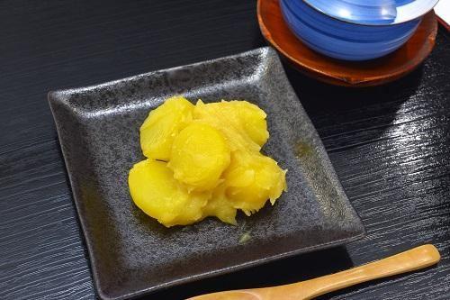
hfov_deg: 33.4
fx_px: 750
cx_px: 225
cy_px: 150
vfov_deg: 22.6
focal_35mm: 60
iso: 100
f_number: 36
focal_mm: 60
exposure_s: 4
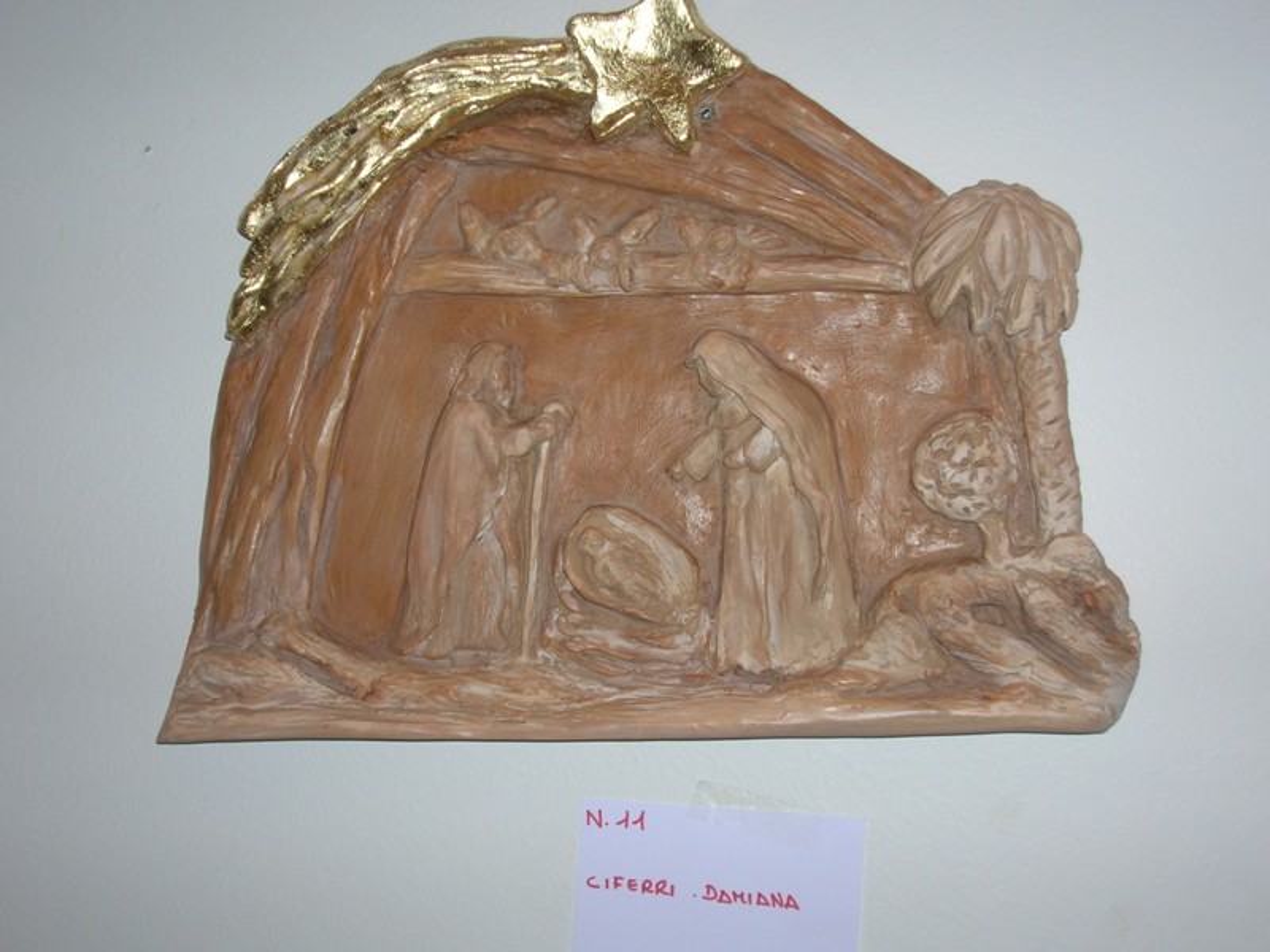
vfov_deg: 27.0
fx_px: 1981
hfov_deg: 35.5
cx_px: 635
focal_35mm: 54
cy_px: 476
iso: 50
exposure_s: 1/60.1
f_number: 3.4
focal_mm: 9
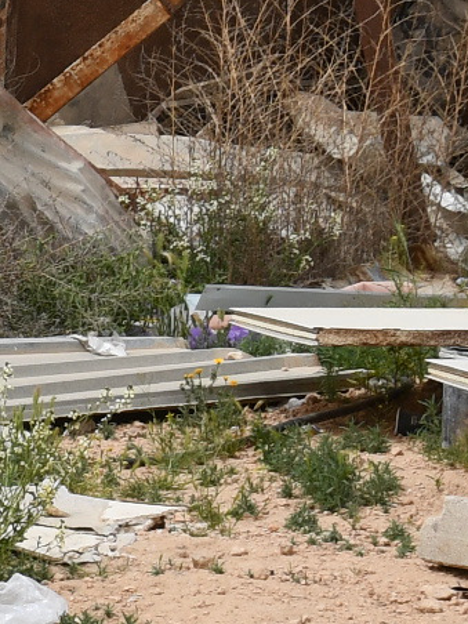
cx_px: -1027
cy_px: 348
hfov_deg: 5.9
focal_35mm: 231
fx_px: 4164
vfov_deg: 8.6
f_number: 9
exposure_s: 1/320
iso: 100
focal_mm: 26
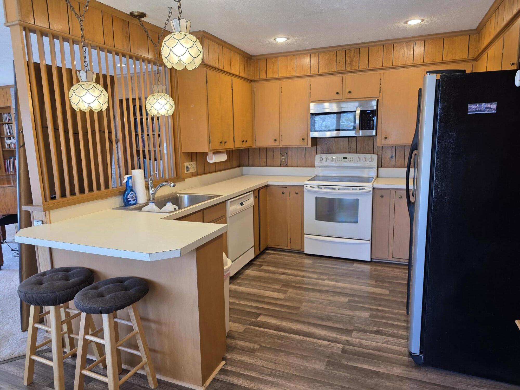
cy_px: 195
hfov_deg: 73.9
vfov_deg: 58.9
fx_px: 346
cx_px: 260
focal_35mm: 23
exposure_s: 1/120
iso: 100
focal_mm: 6.3
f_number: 1.7
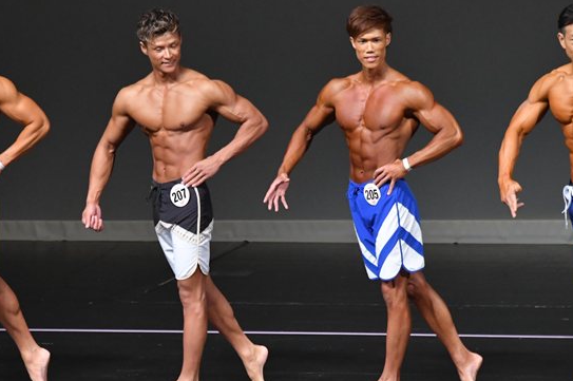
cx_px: 201
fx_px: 6472
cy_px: 202
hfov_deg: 5.1
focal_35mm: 407
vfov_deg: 3.4
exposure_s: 1/400
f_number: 5.6
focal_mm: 190
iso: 4000
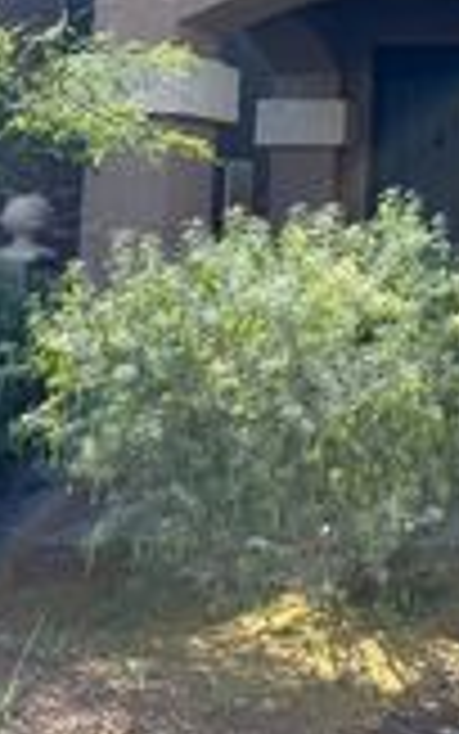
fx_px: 1560
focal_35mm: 78
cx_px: 855
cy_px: 11
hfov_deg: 14.5
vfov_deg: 25.3
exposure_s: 1/2331
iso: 80
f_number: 1.78
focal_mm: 6.76
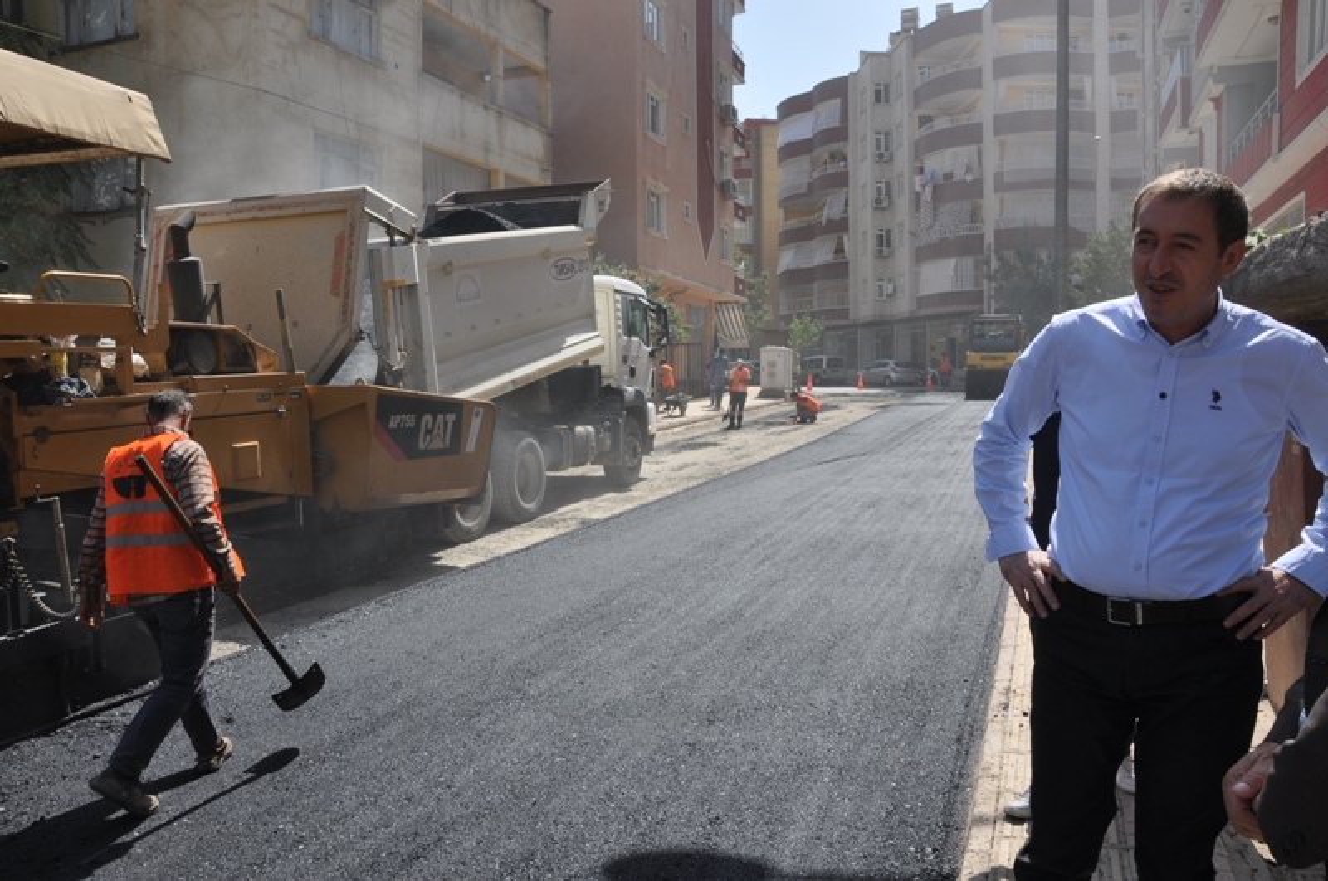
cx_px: 664
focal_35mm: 27
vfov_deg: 47.8
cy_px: 440
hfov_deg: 67.5
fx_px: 995
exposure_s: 1/160
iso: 200
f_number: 13
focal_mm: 18
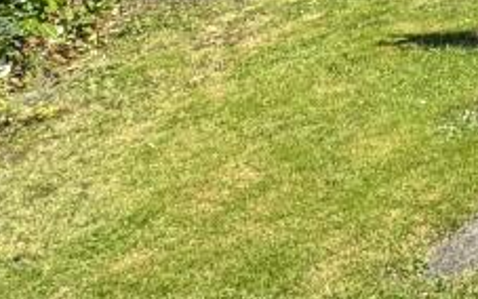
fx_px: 873
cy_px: -394
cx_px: 865
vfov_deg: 14.2
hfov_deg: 20.8
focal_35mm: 67
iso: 50
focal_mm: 2.22
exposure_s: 1/1034
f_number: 2.2
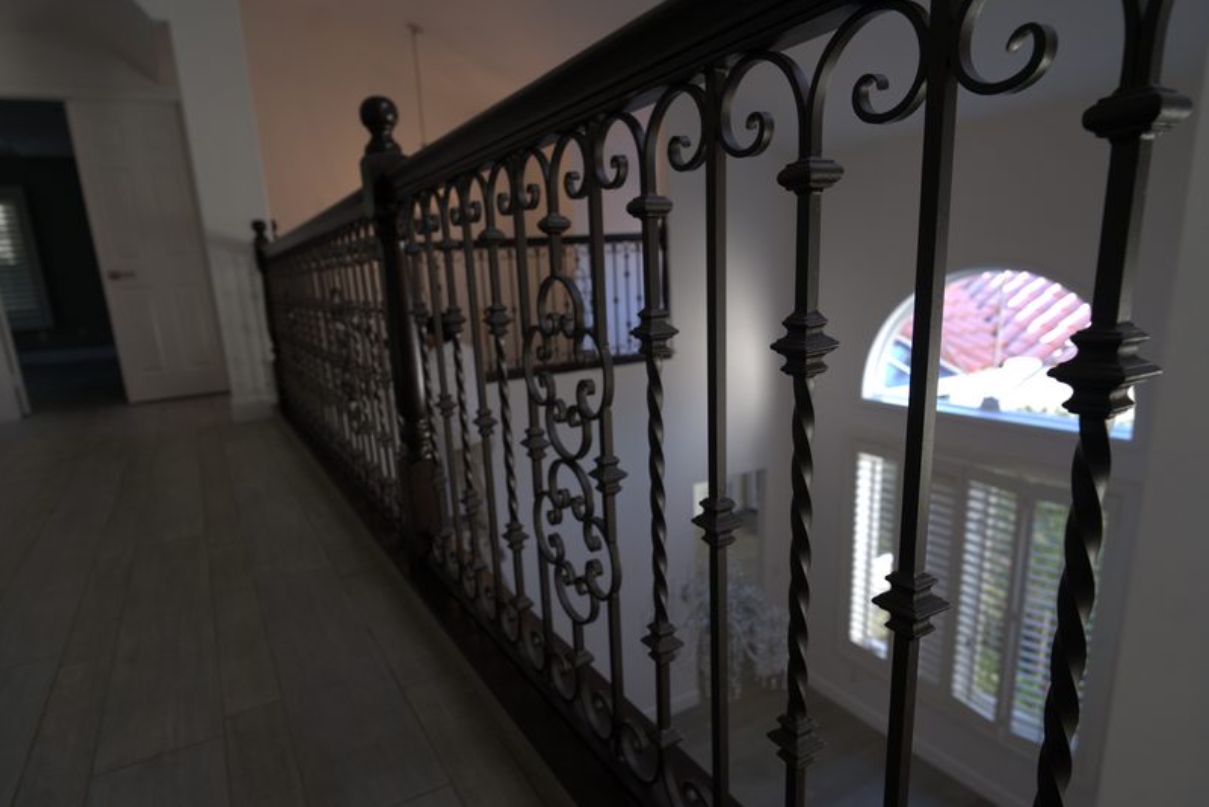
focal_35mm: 20
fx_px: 672
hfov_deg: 83.9
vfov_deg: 61.8
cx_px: 579
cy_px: 447
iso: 500
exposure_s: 1/160
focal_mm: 16
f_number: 4
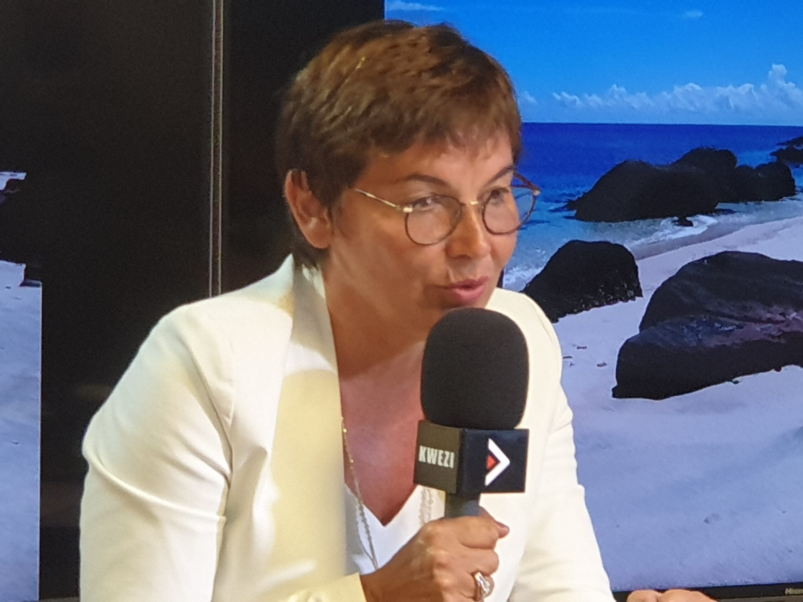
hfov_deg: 36.8
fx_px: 1206
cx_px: 402
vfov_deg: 28.0
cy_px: 301
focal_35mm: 52
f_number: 2.4
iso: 160
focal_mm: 6
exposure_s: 1/33
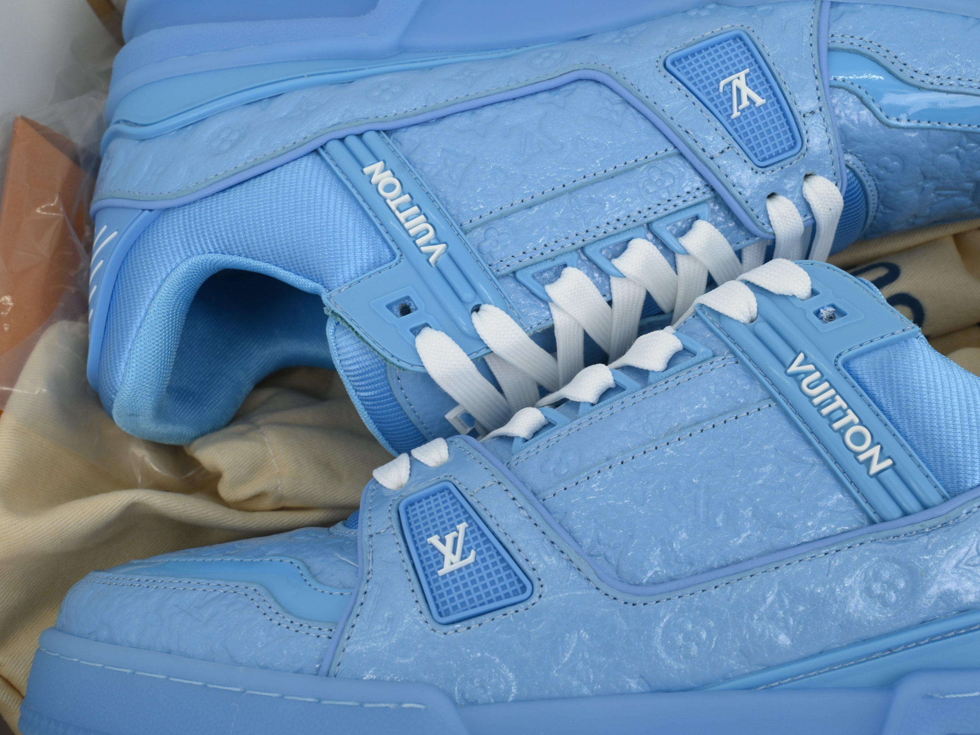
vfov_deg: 36.2
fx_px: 1125
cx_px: 606
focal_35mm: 40
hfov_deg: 46.7
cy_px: 371
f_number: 11
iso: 400
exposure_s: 1/100
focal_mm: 27.5
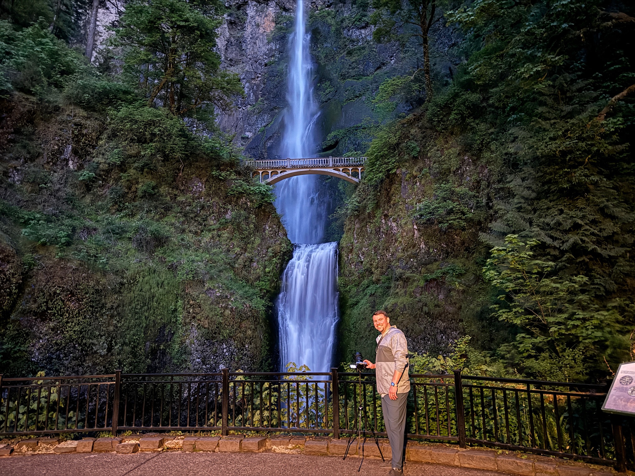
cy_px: 238
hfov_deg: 71.6
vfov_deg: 56.8
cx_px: 318
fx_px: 440
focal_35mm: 24
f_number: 1.78
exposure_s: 1/5
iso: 2500
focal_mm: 6.76
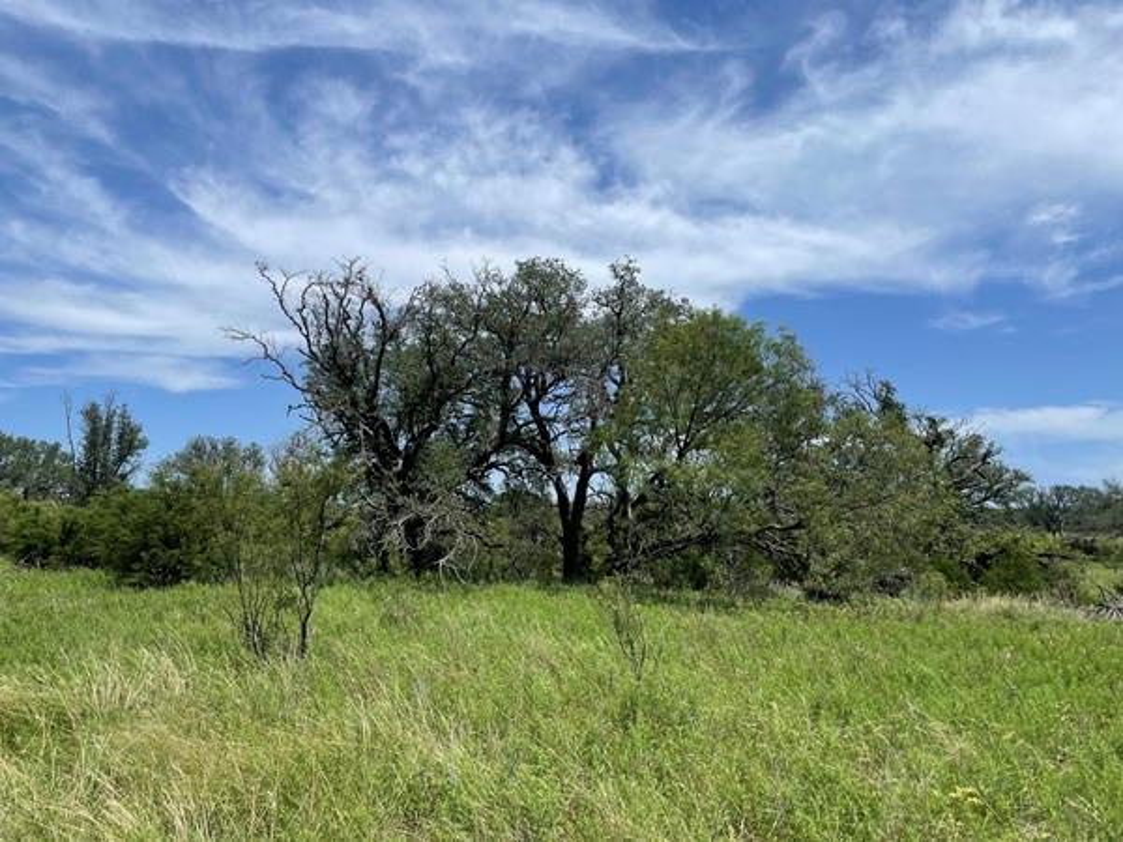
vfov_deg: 53.1
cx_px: 562
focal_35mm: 26
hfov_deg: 67.3
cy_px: 421
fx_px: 843
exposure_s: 1/5051
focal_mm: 4.2
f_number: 1.6
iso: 32
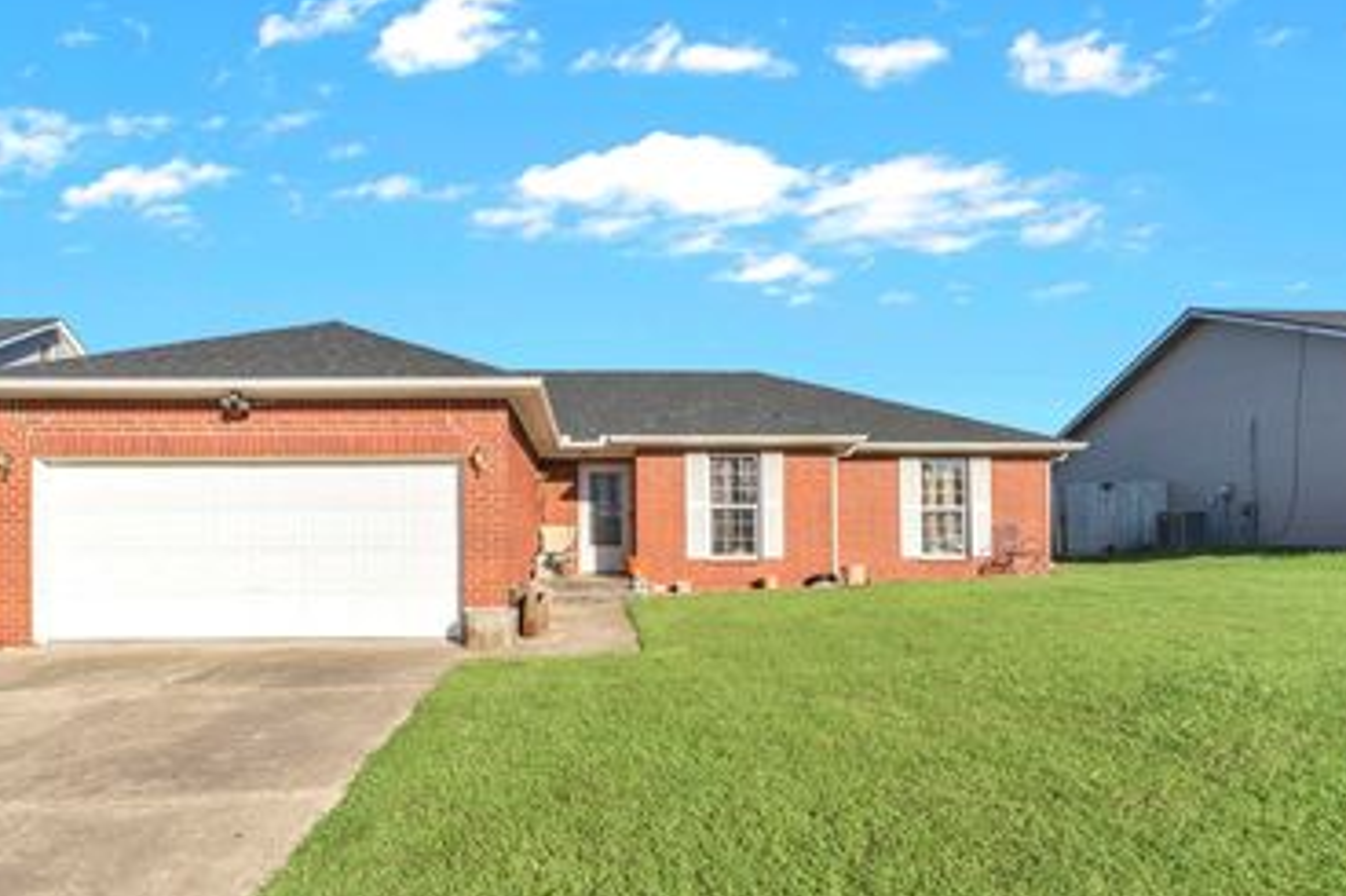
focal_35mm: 19
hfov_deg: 86.8
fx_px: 710
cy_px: 539
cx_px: 618
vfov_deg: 63.9
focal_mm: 14
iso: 200
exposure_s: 1/800
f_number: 4
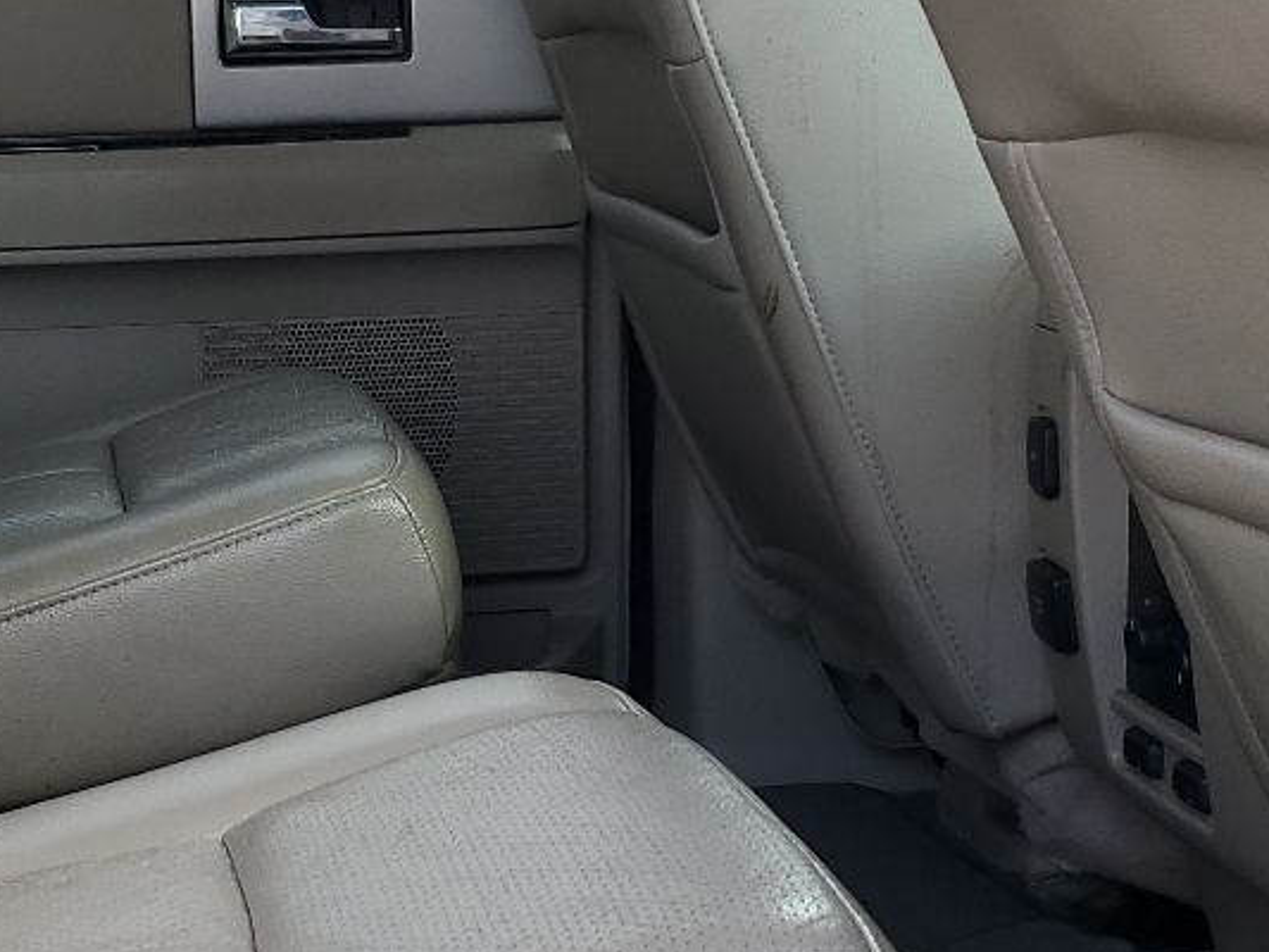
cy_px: 526
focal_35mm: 78
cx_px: 364
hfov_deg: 24.8
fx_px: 2860
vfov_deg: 18.9
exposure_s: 1/250
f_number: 1.5
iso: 50
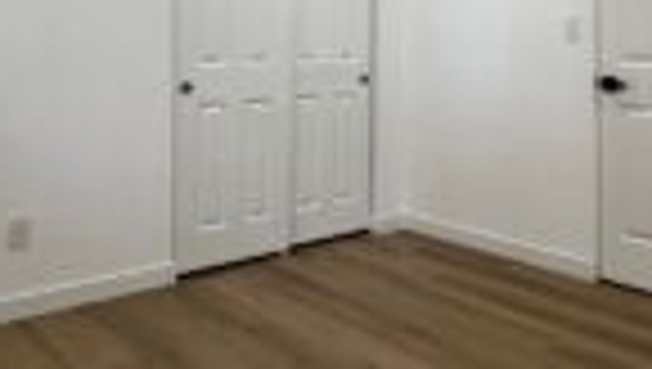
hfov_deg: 49.8
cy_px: 36
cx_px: 477
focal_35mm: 39
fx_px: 675
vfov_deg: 29.3
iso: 80
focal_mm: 1.57
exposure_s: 1/99
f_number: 1.8
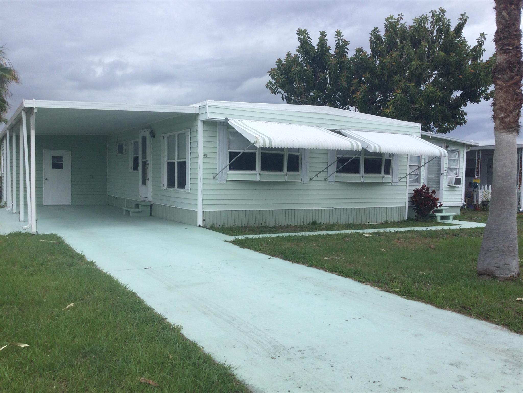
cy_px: 196
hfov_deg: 58.4
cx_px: 262
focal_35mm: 31
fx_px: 468
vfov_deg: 45.4
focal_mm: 3.3
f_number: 2.4
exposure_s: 1/445
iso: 25
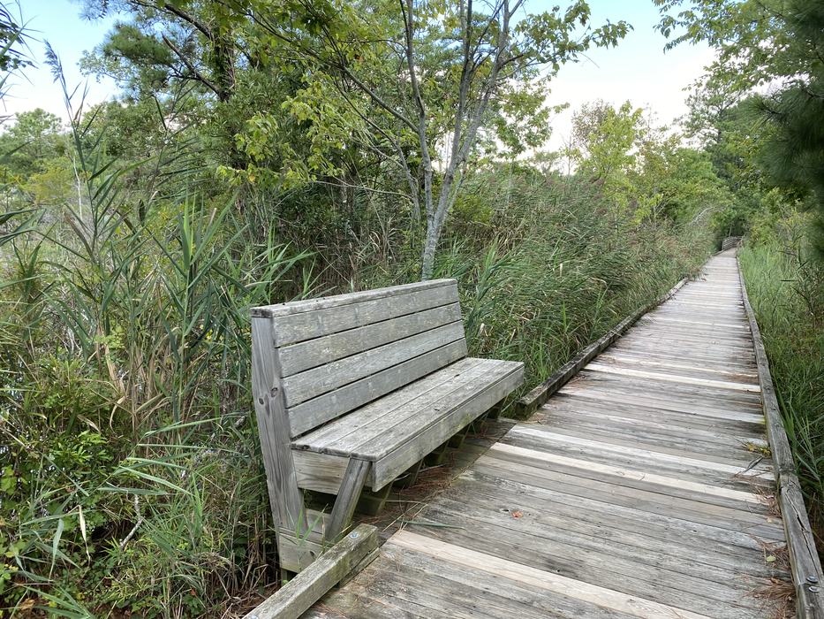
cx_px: 412
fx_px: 619
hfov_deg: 67.3
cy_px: 310
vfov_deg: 53.1
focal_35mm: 26
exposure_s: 1/155
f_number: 1.8
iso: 32
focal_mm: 4.25
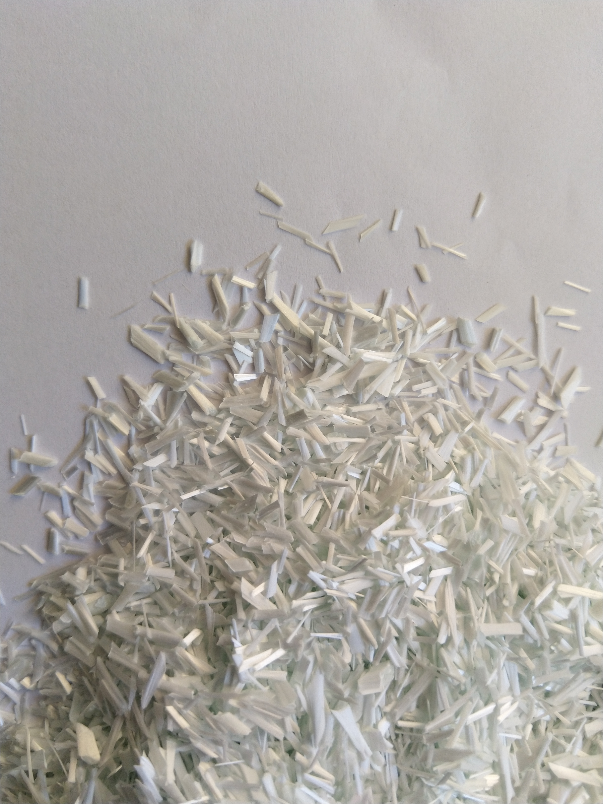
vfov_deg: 69.4
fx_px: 581
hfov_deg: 54.9
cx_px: 302
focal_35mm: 25
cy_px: 402
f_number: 1.75
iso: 100
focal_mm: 4.28
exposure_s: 1/100
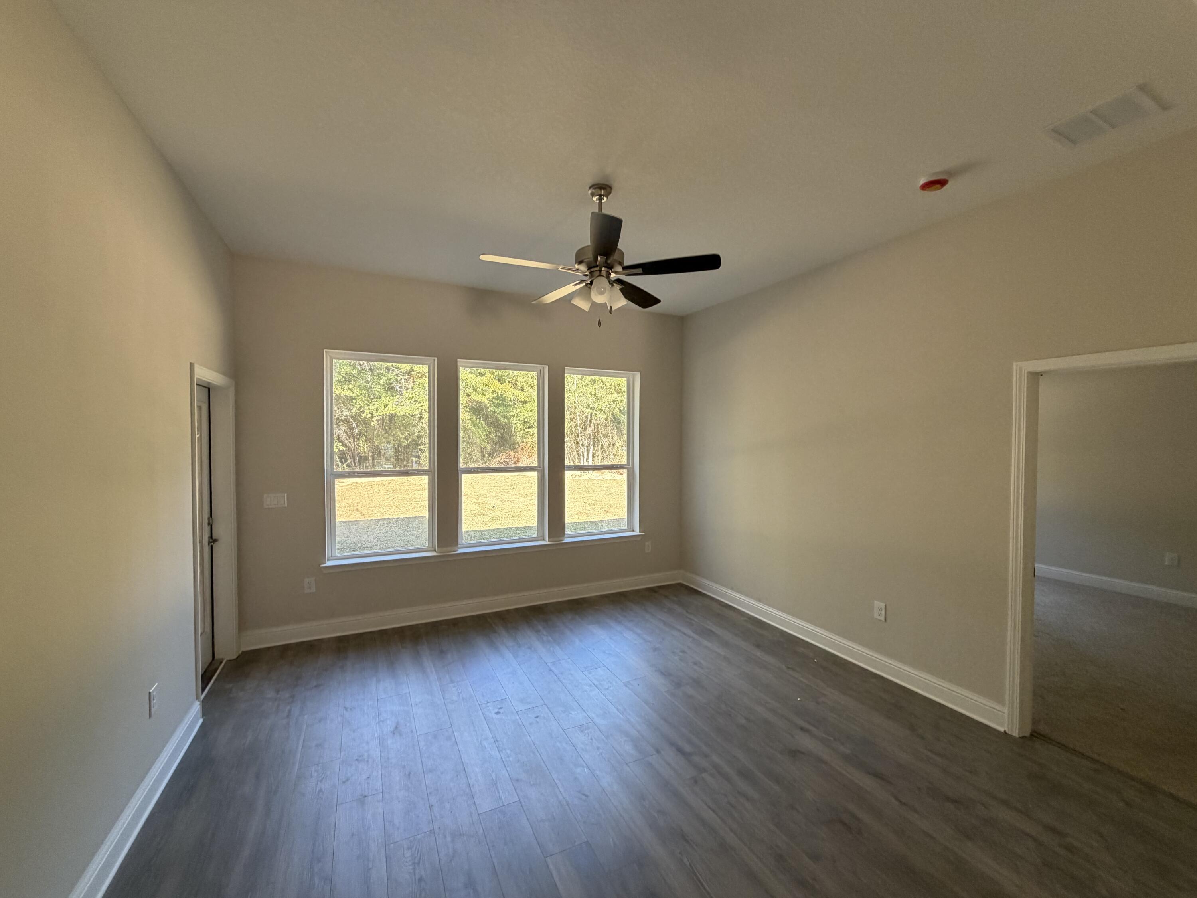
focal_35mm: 14
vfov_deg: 85.7
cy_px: 449
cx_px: 598
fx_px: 484
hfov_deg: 102.1
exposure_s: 1/121
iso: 250
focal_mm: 2.22
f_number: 2.2
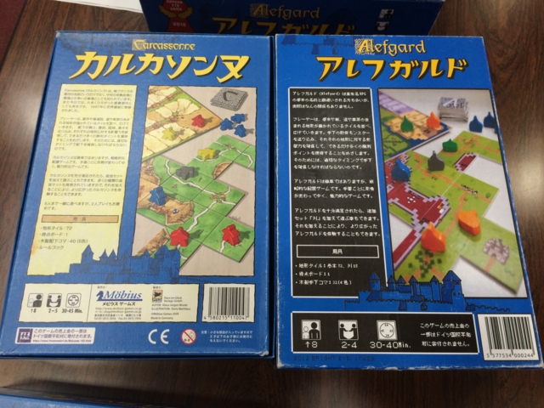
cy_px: 204
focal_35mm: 29
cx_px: 272
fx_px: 456
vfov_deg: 48.2
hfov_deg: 61.7
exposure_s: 1/30
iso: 50
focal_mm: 4.15
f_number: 2.2
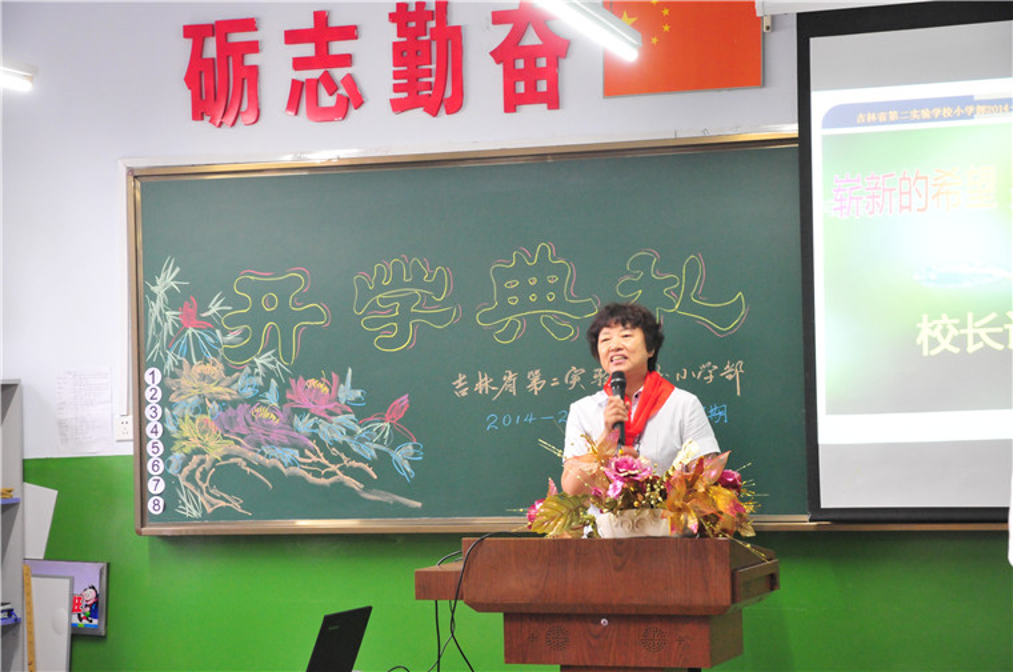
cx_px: 506
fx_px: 2360
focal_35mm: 84
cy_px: 336
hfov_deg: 24.2
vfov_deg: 16.2
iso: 1600
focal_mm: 56
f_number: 6.3
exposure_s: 1/13
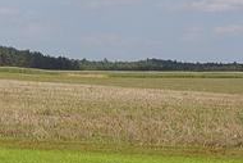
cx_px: 10
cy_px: 164
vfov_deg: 7.1
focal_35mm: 194
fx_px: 1312
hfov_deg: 10.5
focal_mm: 29
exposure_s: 1/640
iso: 400
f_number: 13
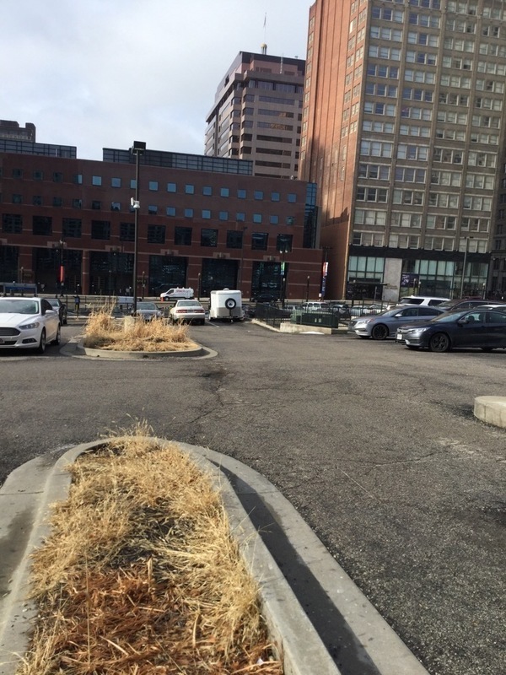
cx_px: 253
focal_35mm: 31
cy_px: 338
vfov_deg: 58.4
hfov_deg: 45.4
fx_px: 604
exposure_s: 1/1031
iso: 25
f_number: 2.4
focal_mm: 3.3
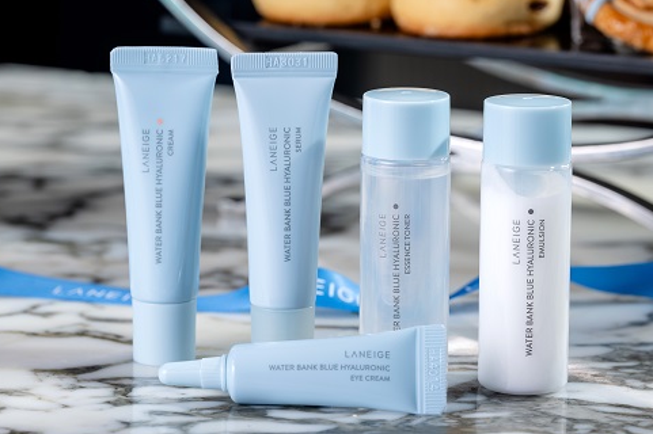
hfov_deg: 15.7
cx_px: 354
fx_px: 2374
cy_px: 219
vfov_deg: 10.5
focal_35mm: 131
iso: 250
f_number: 8
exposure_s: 1/160
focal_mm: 105
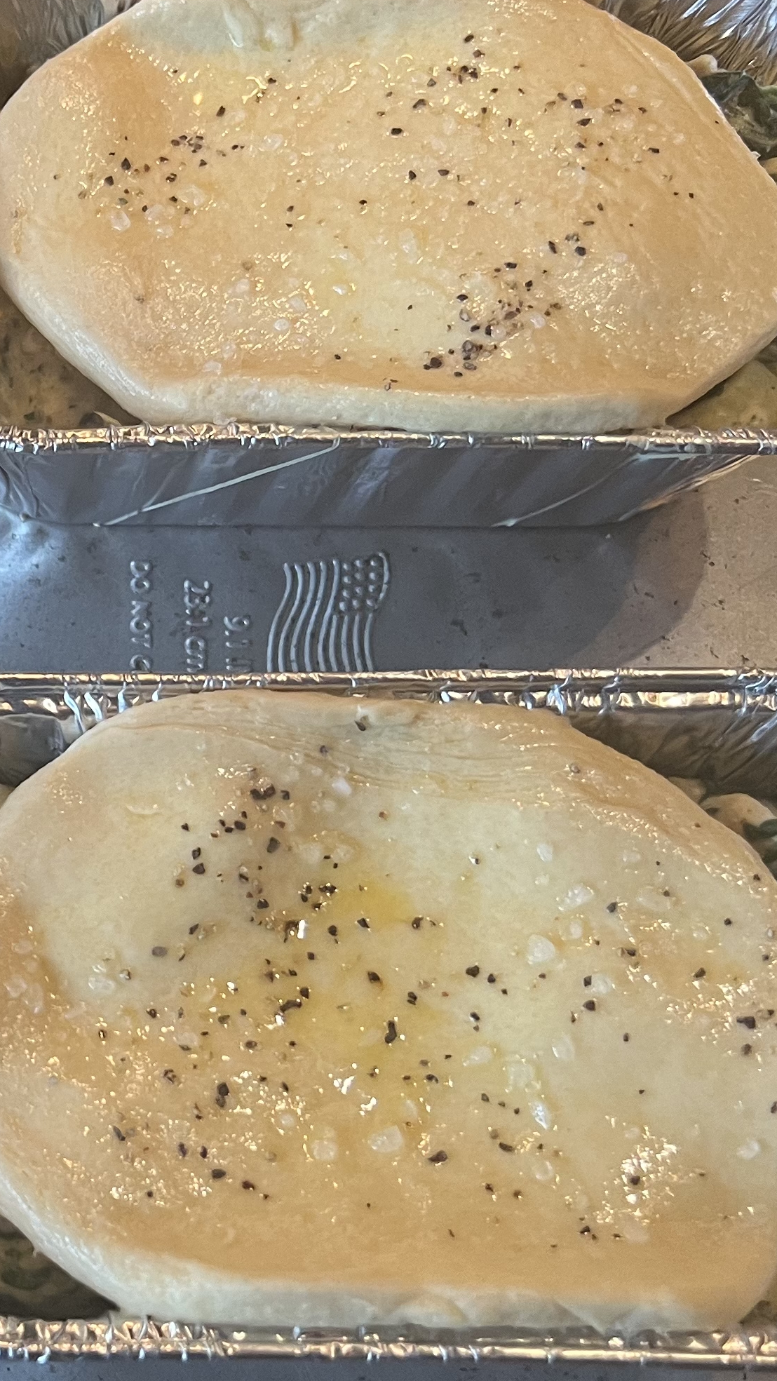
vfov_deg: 35.9
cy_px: 797
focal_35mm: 58
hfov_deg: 18.5
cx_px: -363
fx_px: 2124
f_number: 1.5
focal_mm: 5.7
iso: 200
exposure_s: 1/60
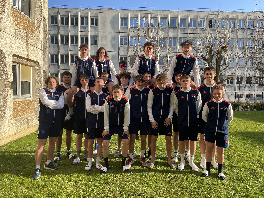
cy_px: 99
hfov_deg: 67.3
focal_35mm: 26
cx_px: 132
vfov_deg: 53.1
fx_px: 198
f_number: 1.6
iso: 32
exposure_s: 1/924
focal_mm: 4.2
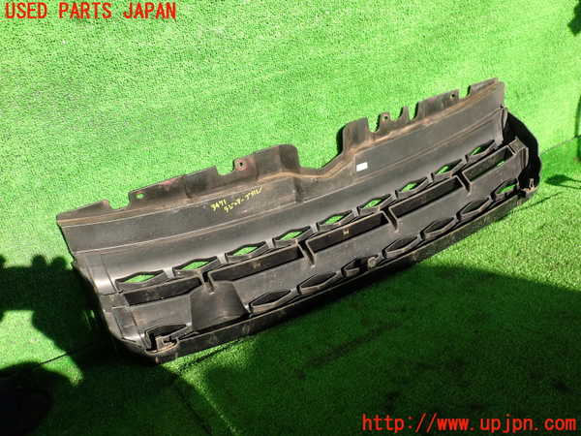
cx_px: 290
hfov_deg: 60.0
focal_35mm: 30
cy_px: 218
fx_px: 504
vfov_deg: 46.8
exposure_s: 1/400
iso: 100
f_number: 3.2
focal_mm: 5.4
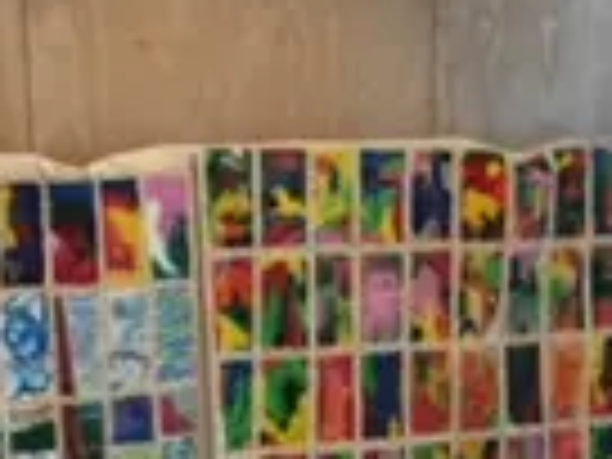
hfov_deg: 23.0
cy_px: 540
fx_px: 1503
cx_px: 270
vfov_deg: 16.7
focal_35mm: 85
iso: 160
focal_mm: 4.15
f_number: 2.2
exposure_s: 1/30
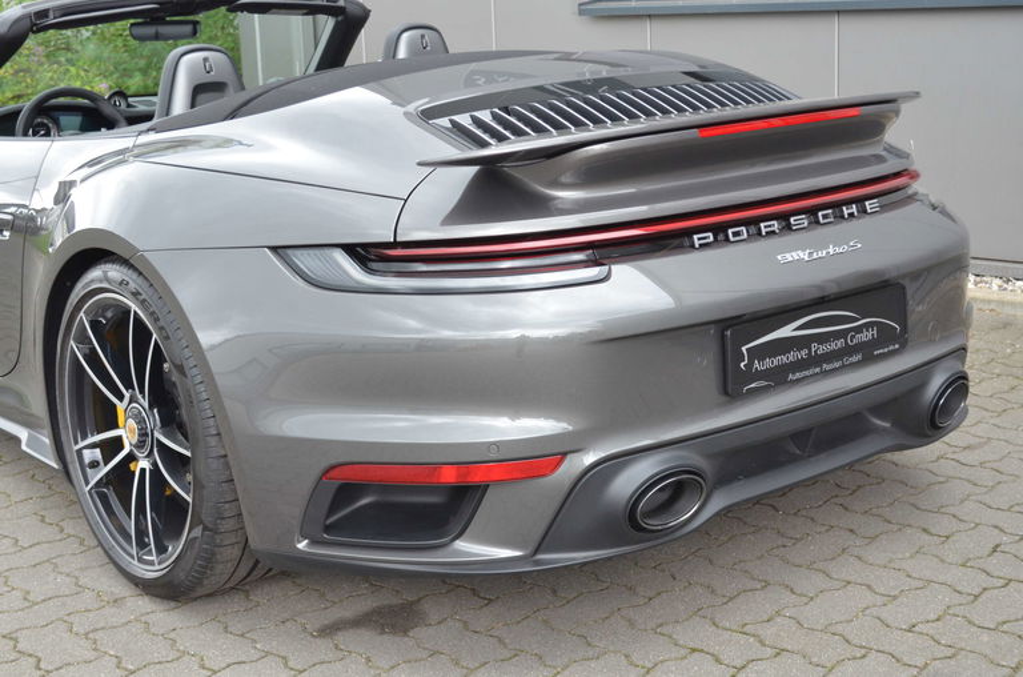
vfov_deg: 25.6
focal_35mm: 52
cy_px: 338
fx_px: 1488
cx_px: 512
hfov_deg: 37.9
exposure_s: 1/60
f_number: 5
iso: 800
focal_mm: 35
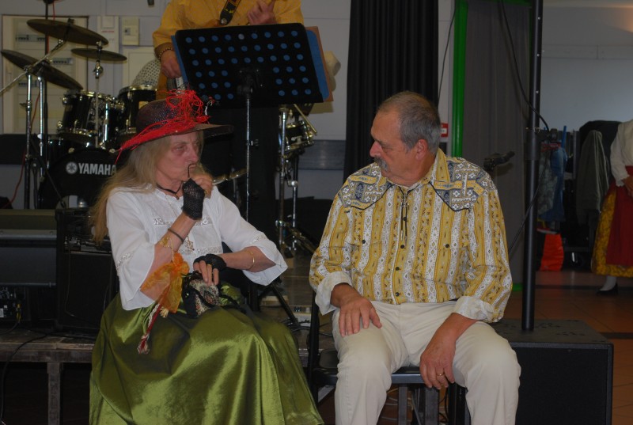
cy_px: 212
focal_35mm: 82
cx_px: 316
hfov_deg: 24.6
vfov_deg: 16.6
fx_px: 1454
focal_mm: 55
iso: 360
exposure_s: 1/60
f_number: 5.6
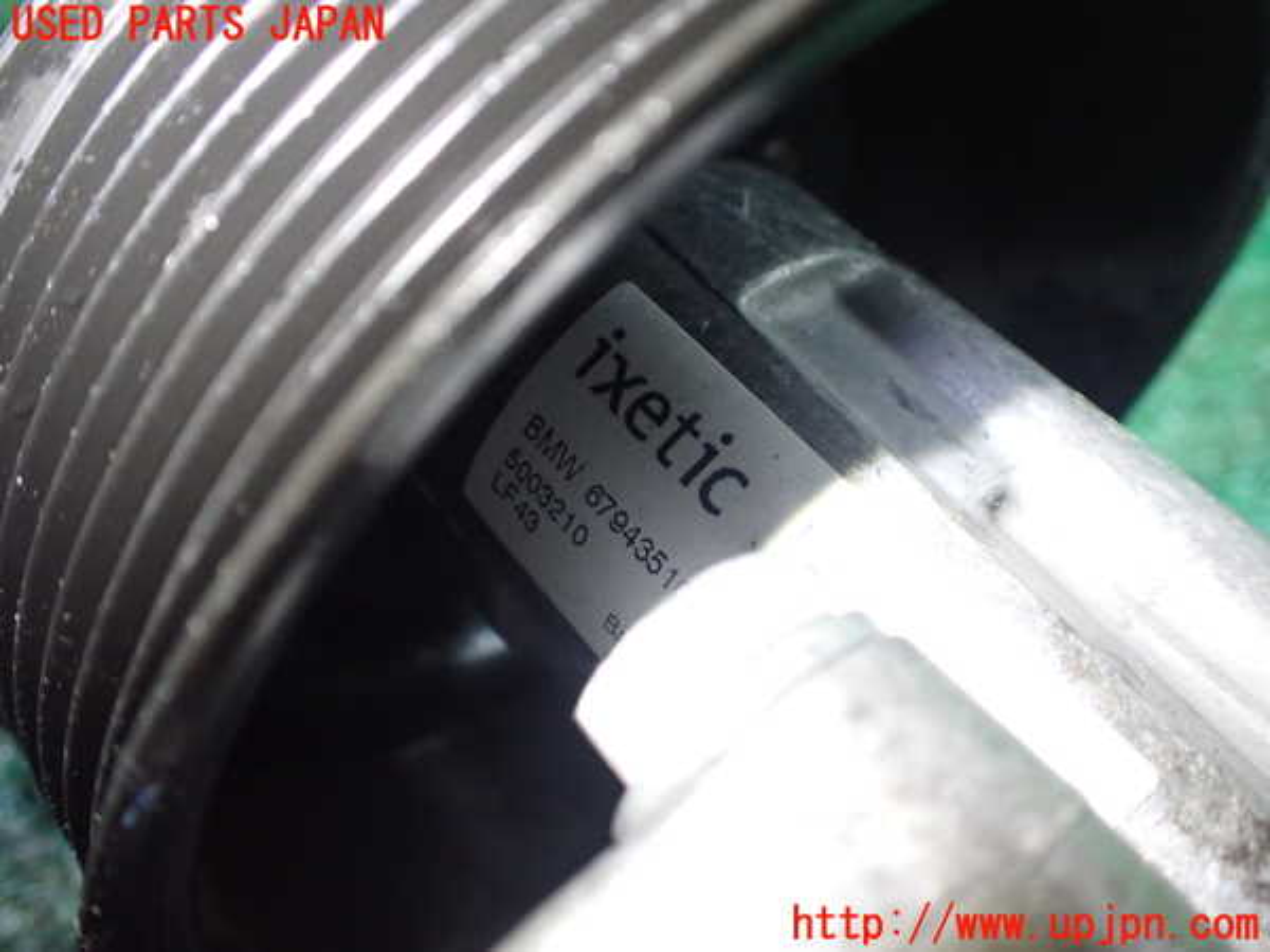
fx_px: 1101
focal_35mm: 30
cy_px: 476
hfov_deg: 60.0
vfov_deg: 46.8
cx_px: 635
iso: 800
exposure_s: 1/50
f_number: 2.3
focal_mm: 5.4
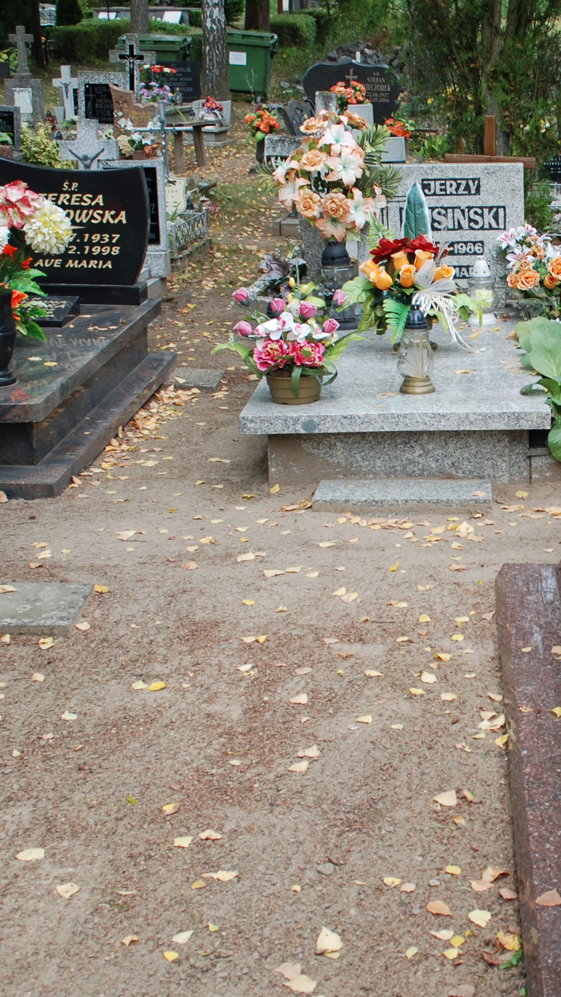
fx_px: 1481
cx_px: 592
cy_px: 497
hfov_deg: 20.6
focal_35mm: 56
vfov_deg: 37.2
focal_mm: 18
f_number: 5.6
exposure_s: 1/125
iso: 125
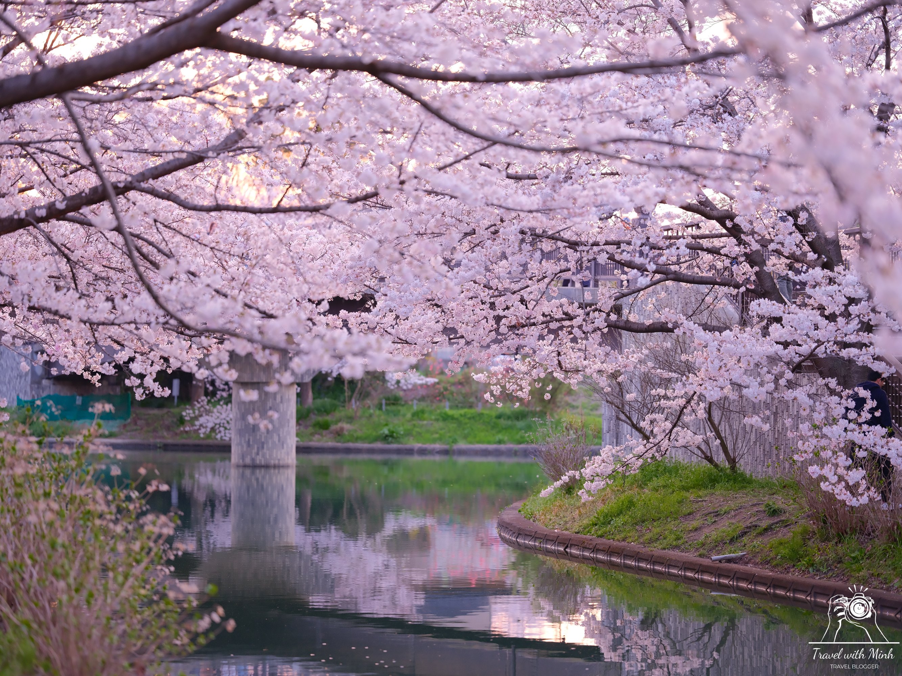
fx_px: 2267
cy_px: 338
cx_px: 451
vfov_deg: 17.0
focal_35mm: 87
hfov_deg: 22.5
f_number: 2
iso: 800
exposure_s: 1/120
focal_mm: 110
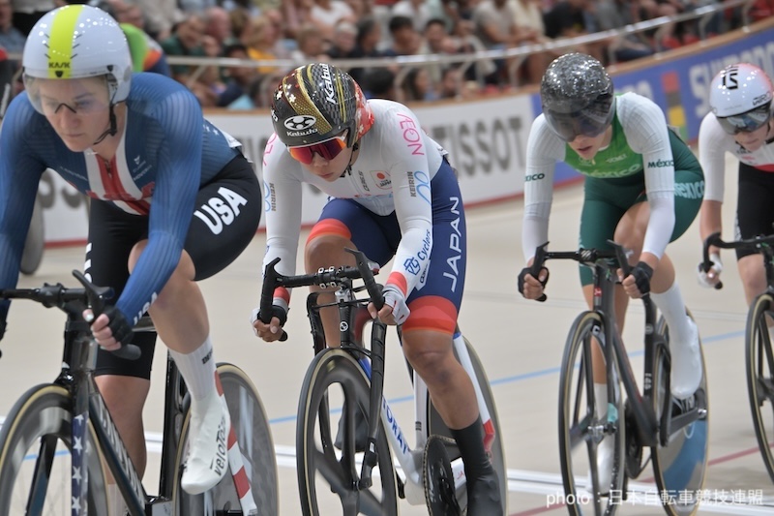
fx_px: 4729
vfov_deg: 6.2
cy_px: 258
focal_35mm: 220
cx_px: 387
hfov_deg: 9.4
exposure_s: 1/400
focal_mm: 220
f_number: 8
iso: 2800
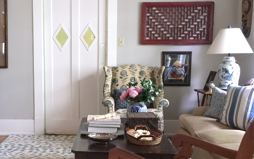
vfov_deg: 25.2
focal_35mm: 51
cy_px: 104
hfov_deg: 39.1
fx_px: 353
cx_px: 87
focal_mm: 4.15
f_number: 2.2
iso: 80
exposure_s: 1/4
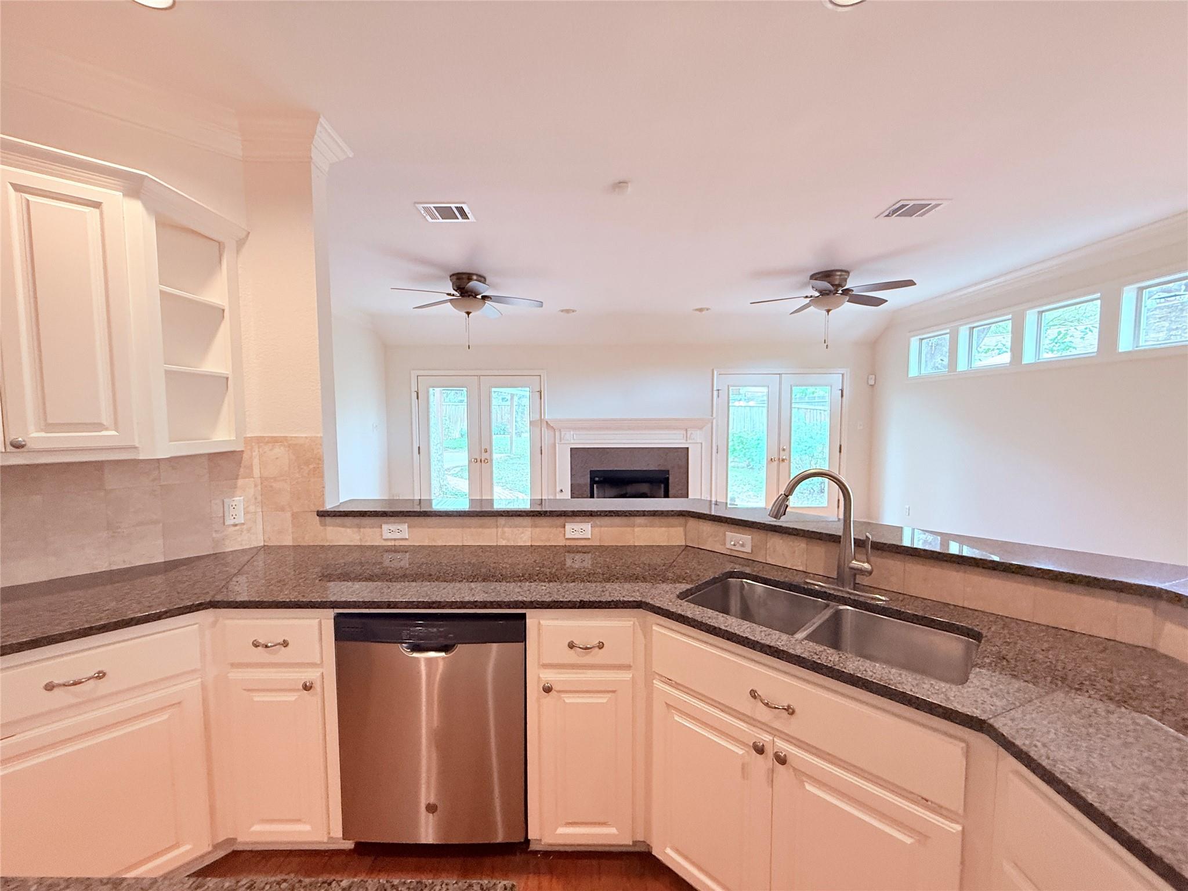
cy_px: 446
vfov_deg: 85.7
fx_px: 480
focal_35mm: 14
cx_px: 594
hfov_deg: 102.1
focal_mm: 2.22
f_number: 2.2
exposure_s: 1/60
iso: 250
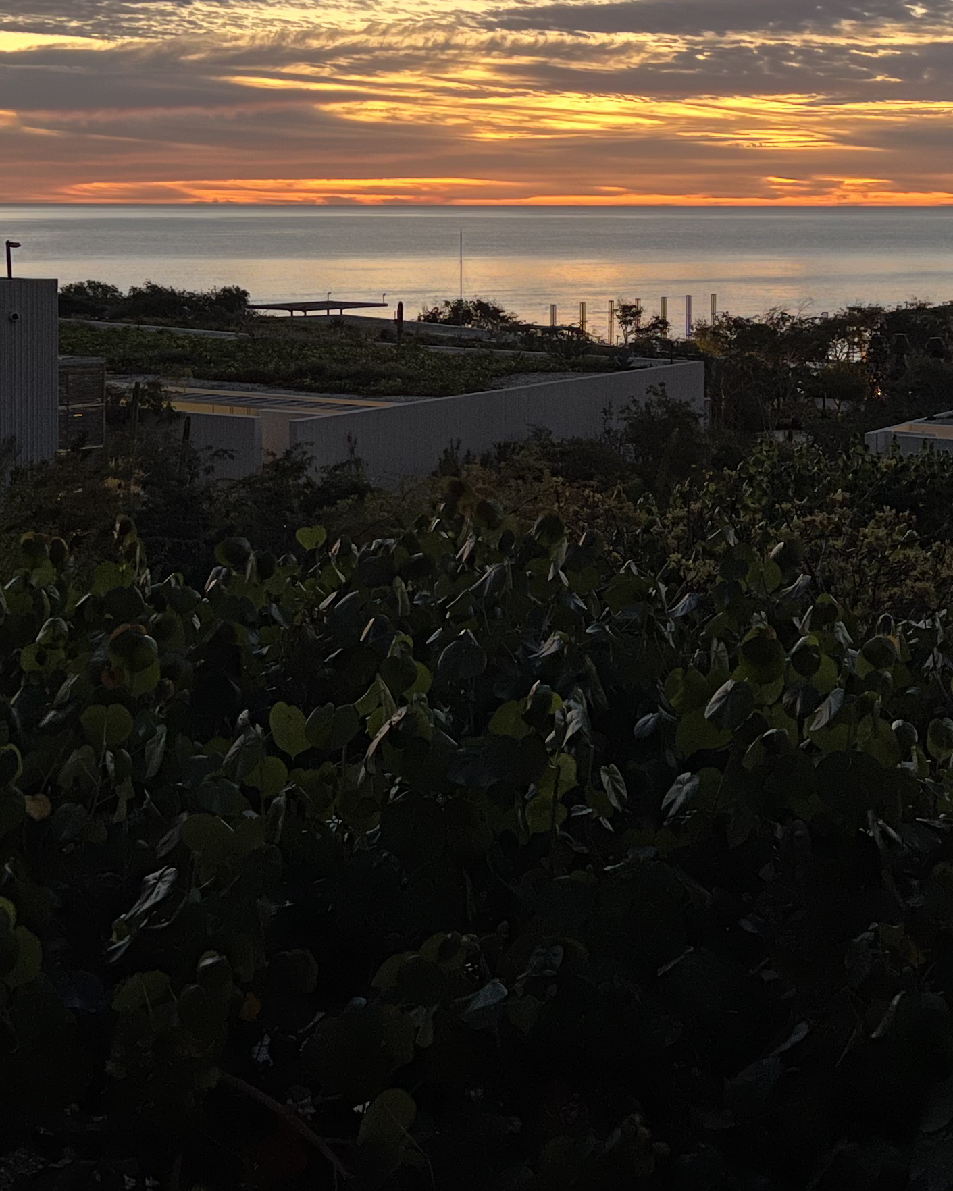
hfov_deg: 26.2
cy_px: 287
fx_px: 2045
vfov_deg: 31.8
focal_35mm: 58
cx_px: 465
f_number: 1.5
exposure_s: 1/60
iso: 320
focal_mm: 5.7
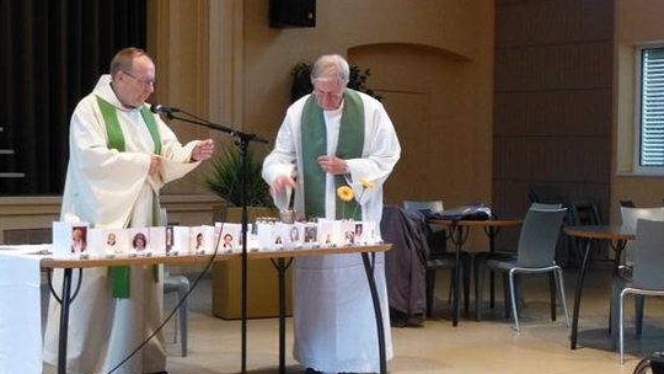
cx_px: 343
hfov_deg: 33.3
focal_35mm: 63
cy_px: 223
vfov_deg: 19.1
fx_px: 1109
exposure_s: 1/25
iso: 800
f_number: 4.3
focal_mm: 9.4
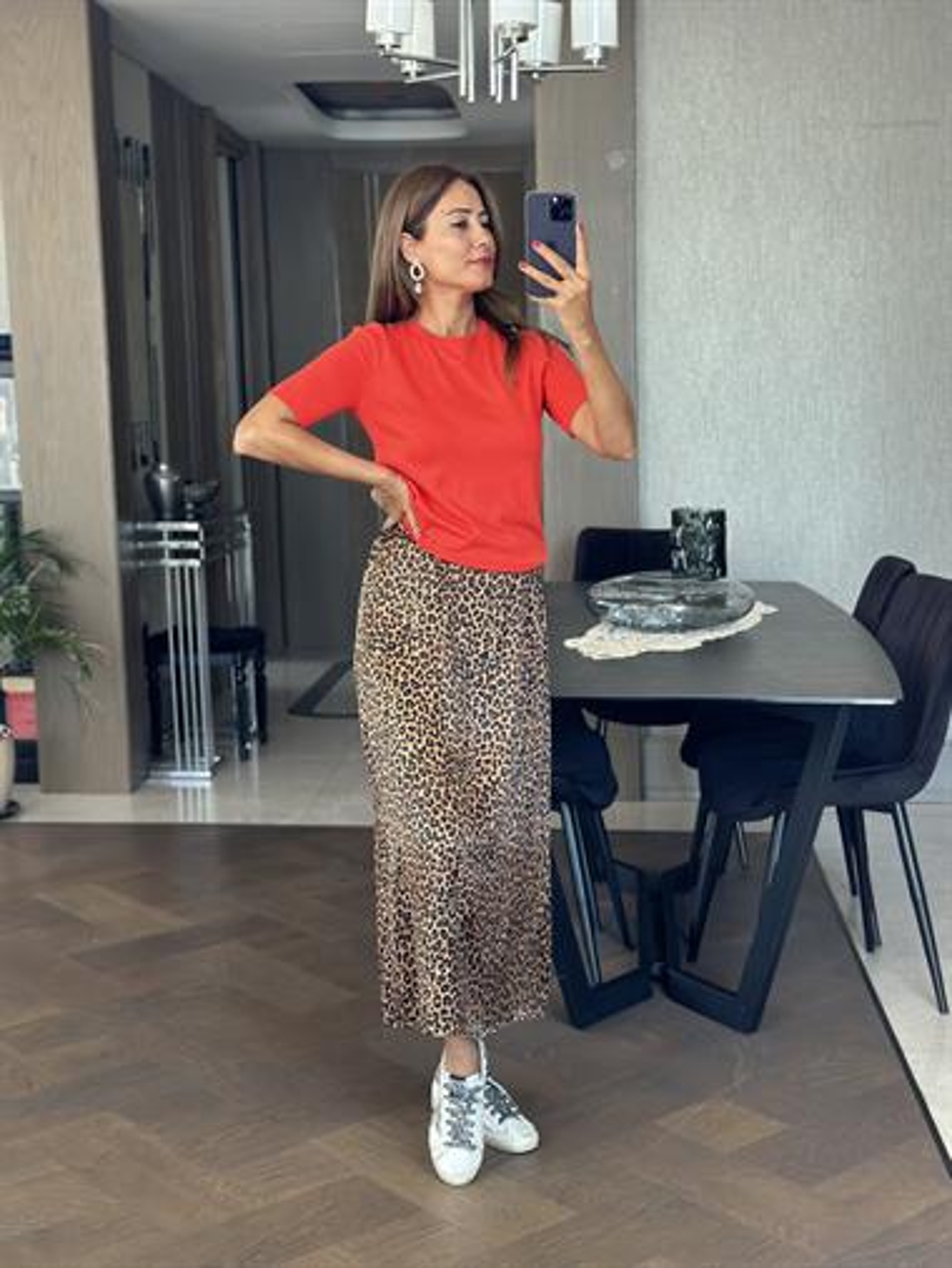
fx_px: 1759
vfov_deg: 39.6
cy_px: 634
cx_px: 476
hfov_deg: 30.3
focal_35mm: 48
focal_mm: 6.86
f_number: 1.78
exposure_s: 1/88
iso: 125
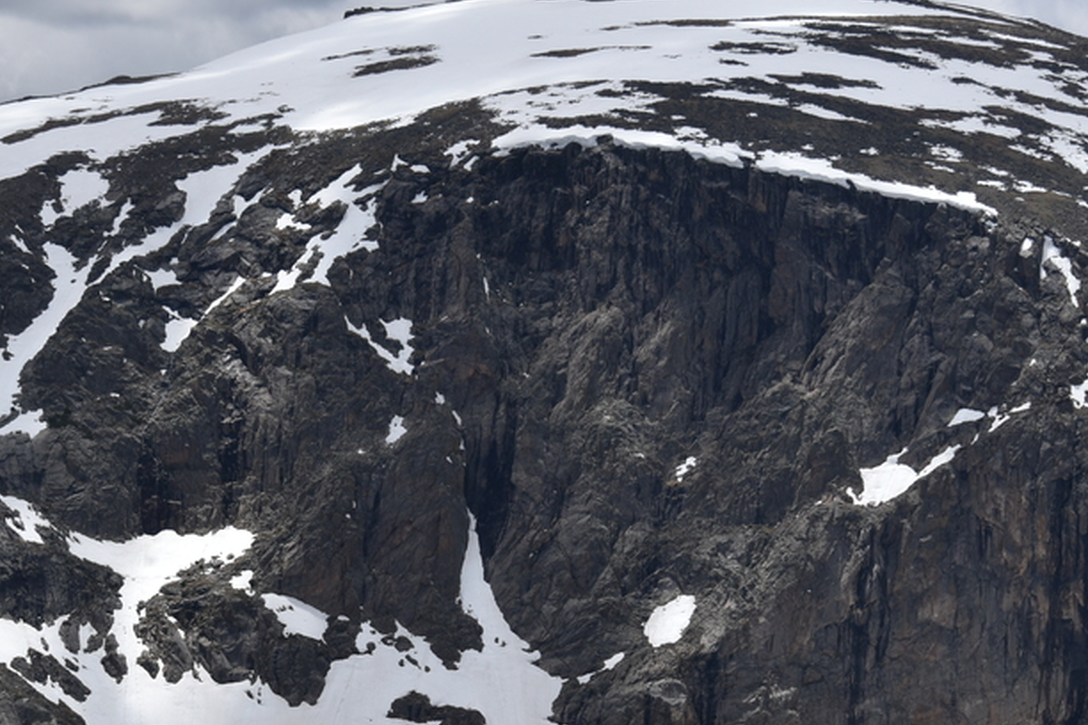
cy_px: 665
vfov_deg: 6.7
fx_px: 6195
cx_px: 370
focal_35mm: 205
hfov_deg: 10.0
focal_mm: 98
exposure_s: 1/320
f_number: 10
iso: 100
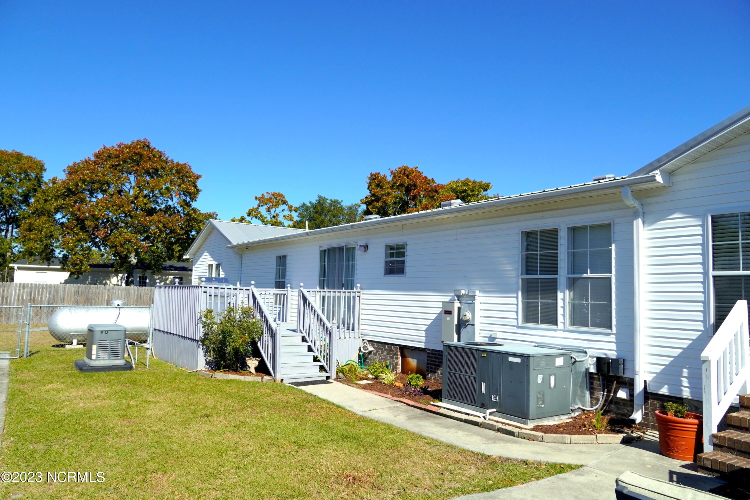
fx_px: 562
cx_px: 375
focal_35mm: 27
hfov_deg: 67.4
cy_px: 250
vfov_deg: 47.9
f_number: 8
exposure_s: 1/1000
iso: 250
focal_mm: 18
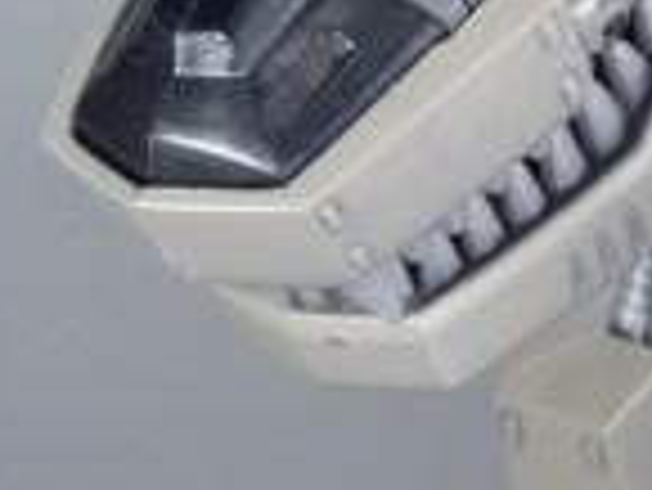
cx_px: 1385
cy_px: 445
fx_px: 5391
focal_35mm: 286
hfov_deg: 6.7
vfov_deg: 5.2
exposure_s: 1/8
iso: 200
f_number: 8
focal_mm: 11.1
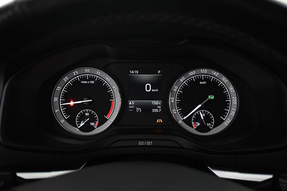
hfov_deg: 58.3
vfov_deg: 40.8
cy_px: 96
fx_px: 257
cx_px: 144
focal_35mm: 32
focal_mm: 21.5
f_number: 4
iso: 2000
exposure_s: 1/30
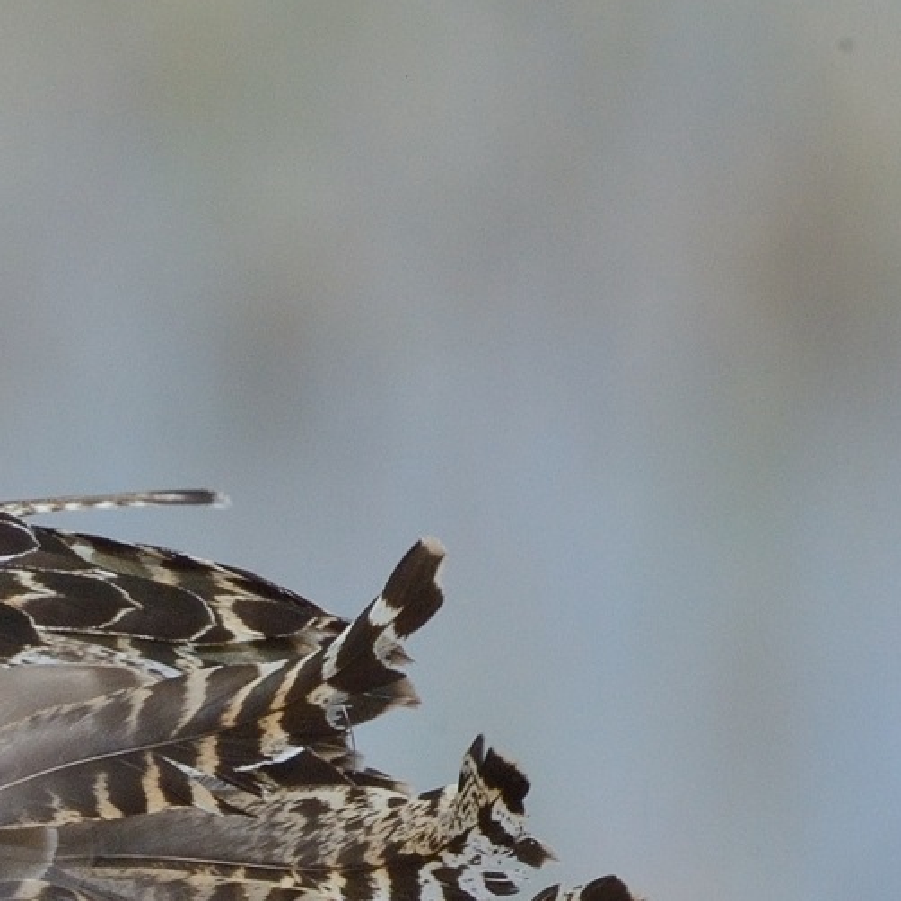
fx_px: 71705
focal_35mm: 2435
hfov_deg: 0.7
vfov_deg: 0.7
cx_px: -1005
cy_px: 299
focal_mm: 600
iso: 1250
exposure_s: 1/500
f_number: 20
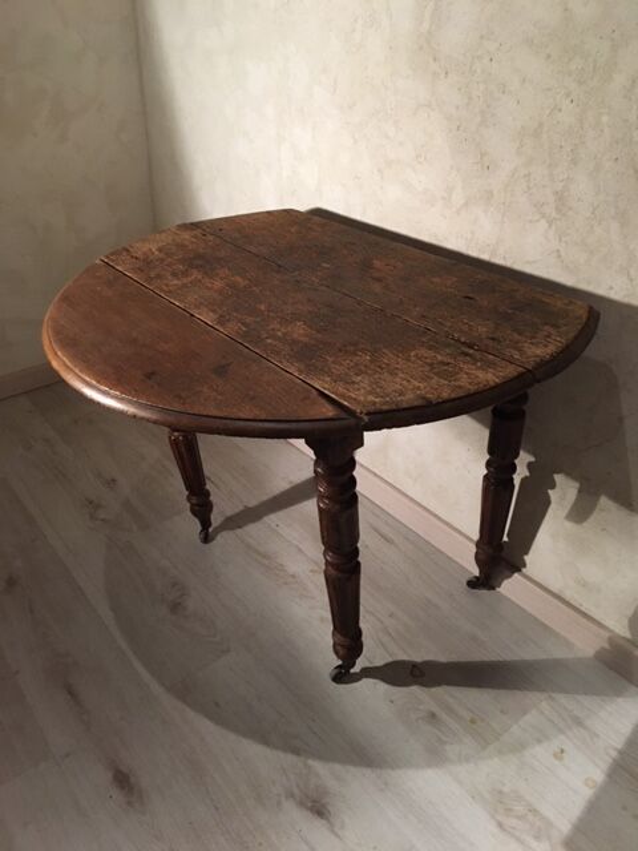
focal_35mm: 29
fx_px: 713
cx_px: 319
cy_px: 426
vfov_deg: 61.7
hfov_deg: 48.2
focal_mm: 4.15
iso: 200
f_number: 2.2
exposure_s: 1/20
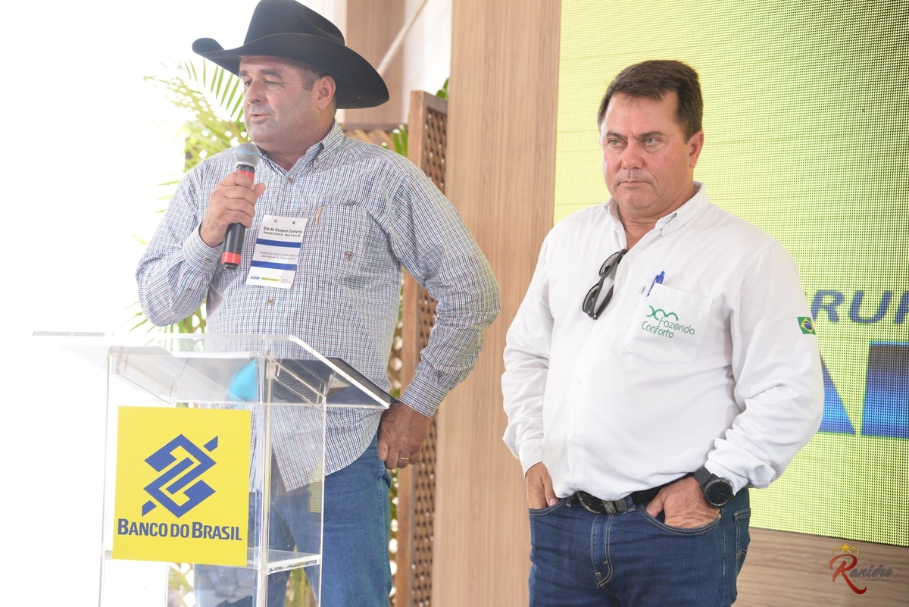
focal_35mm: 98
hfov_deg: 20.8
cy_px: 304
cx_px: 454
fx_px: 2475
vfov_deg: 14.0
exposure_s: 1/160
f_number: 4.5
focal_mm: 98
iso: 1600
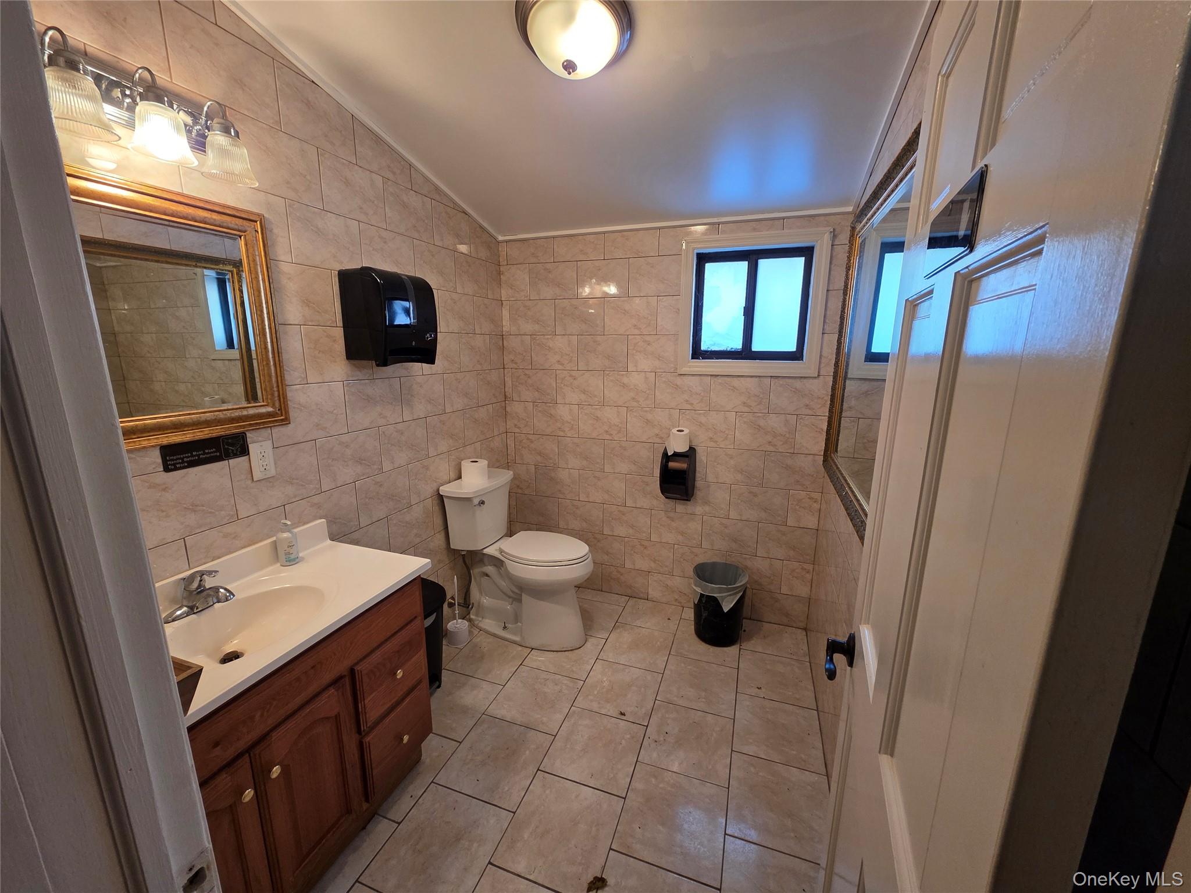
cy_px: 446
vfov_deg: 89.9
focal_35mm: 13
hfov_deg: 106.2
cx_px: 596
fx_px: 447
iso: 200
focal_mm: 2.2
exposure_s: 1/120
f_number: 1.9
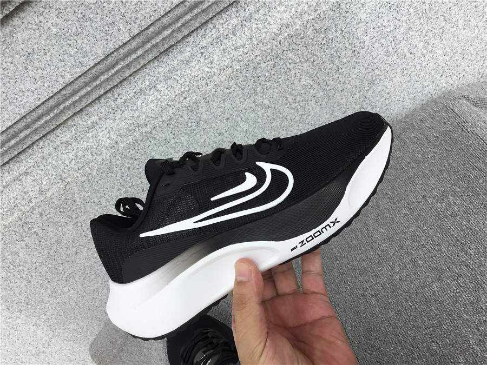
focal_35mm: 31
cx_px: 244
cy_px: 182
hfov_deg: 58.4
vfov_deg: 45.4
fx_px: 436
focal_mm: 3.3
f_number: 2.4
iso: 25
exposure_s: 1/574
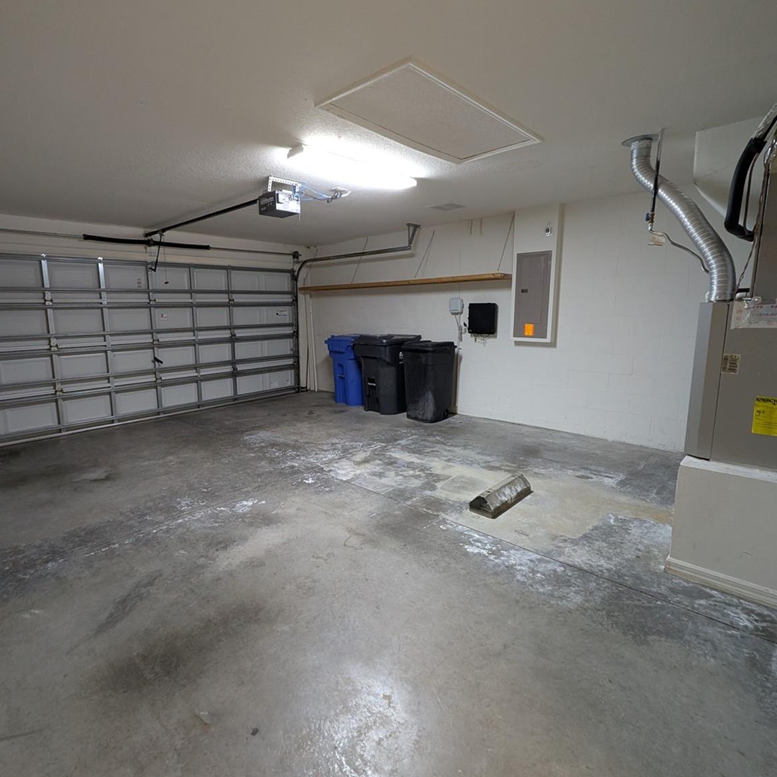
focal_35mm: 16
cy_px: 377
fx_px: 406
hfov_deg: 87.0
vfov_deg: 87.4
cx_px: 342
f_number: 2.2
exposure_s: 1/24
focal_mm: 1.95
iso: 260
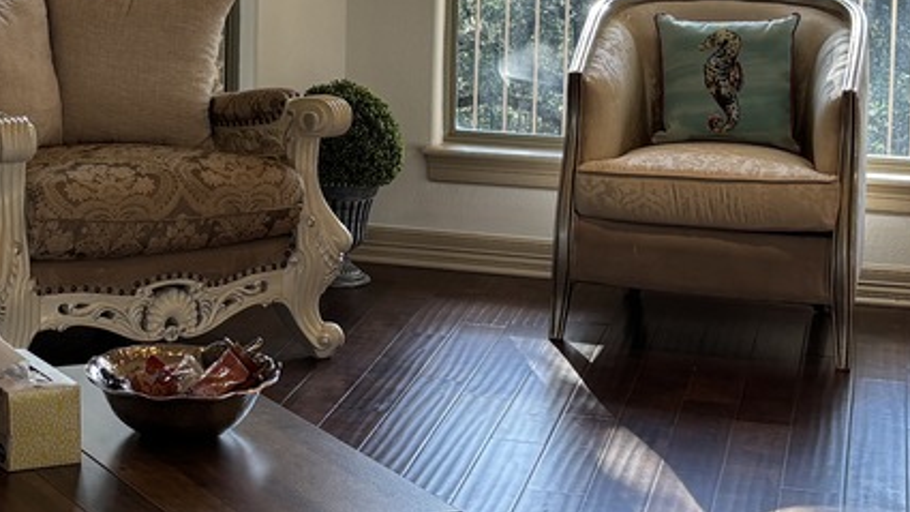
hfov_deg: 21.7
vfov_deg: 12.4
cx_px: 84
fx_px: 2316
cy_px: -43
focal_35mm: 96
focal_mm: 5.96
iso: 64
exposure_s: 1/120
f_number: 1.6
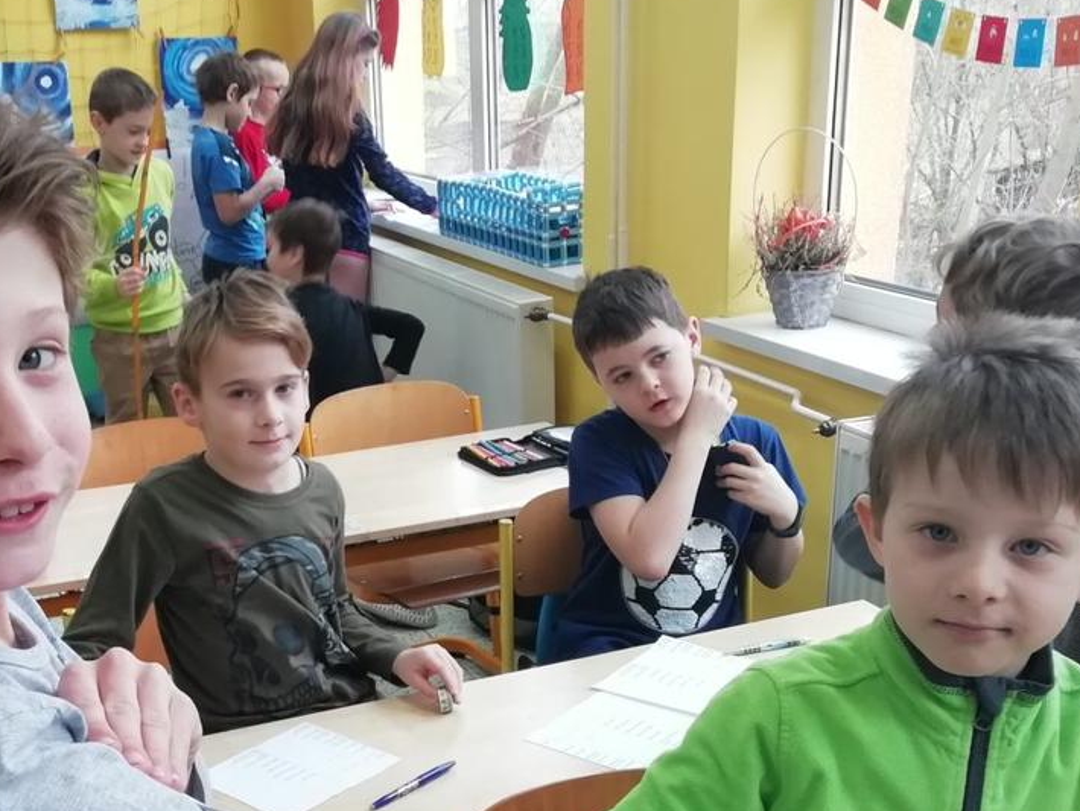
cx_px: 368
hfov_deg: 38.5
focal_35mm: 49
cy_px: 644
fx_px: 1529
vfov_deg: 29.1
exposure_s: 1/50
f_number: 2.2
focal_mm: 3.46
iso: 80
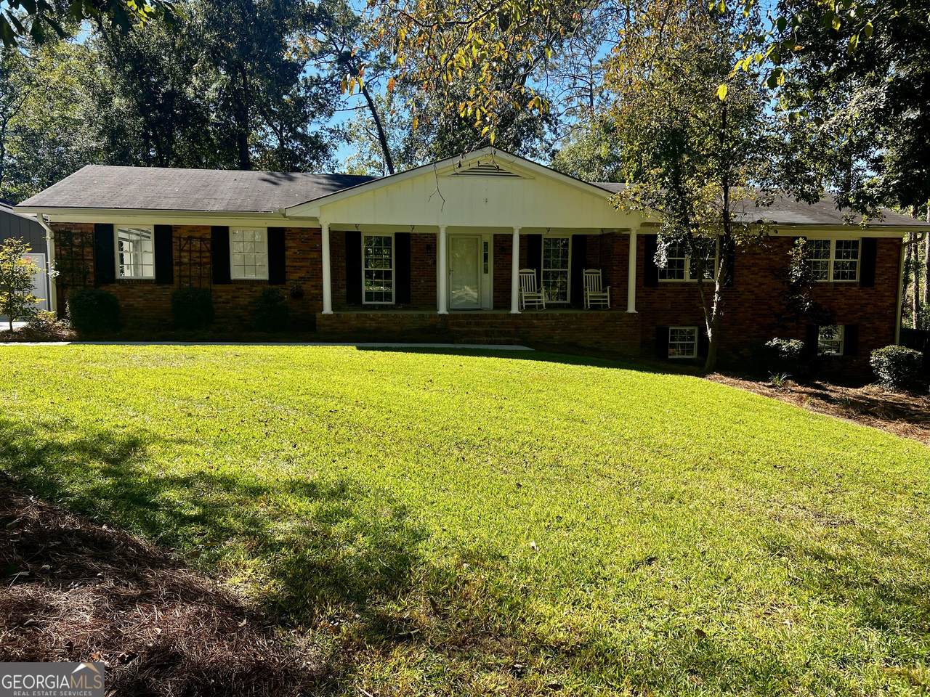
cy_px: 348
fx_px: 699
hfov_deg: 67.3
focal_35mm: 26
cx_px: 465
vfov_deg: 53.1
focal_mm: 5.7
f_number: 1.5
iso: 50
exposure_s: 1/1431
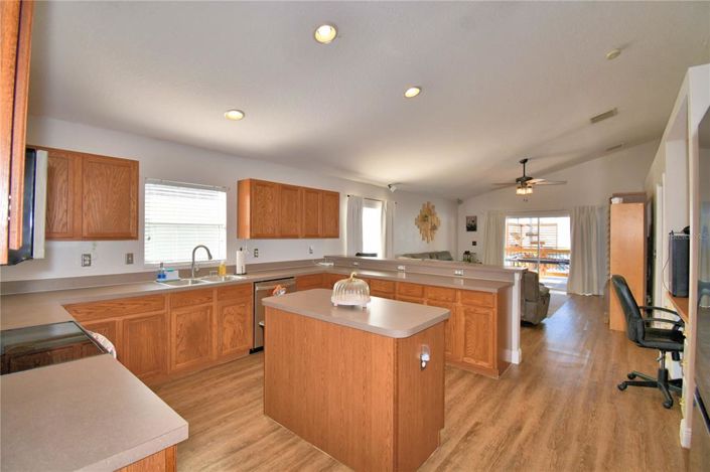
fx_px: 296
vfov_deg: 77.2
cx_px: 355
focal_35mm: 15
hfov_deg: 100.4
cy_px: 236
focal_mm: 10
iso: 100
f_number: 4.5
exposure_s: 1/100
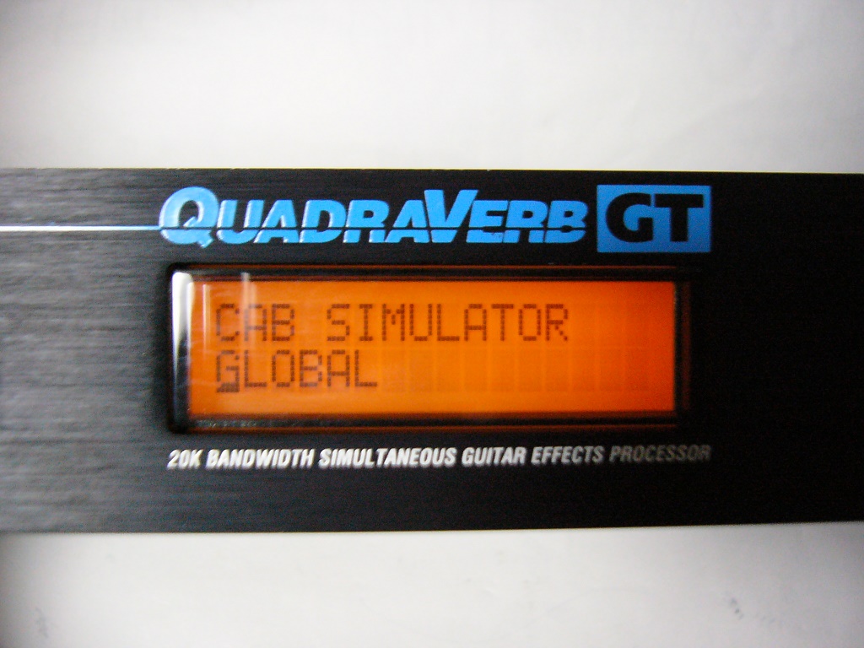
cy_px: 324
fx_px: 874
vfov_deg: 40.7
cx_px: 432
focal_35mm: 35
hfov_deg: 52.6
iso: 400
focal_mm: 5.8
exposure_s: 1/15
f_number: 2.8
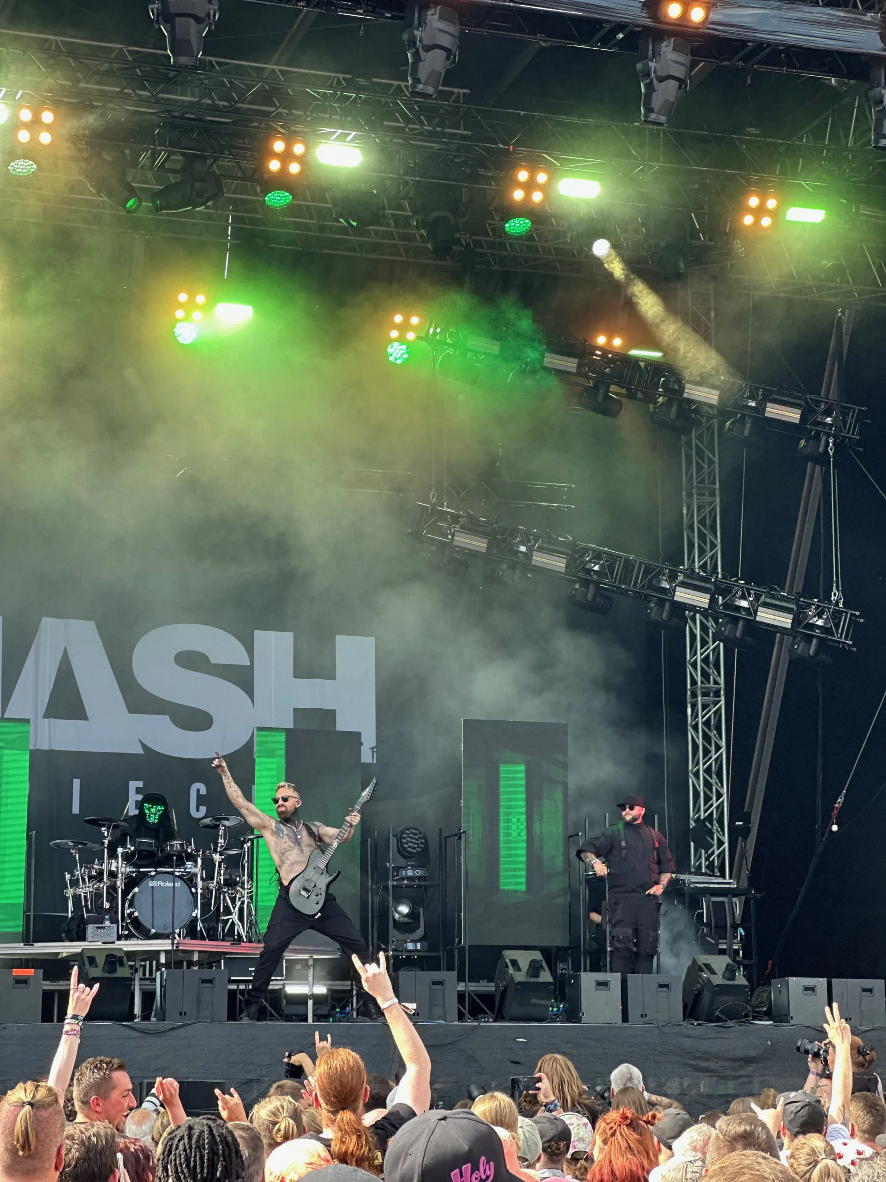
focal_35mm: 77
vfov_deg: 25.3
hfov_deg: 19.1
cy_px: 591
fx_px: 2628
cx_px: 443
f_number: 2.8
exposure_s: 1/120
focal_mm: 9
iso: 40
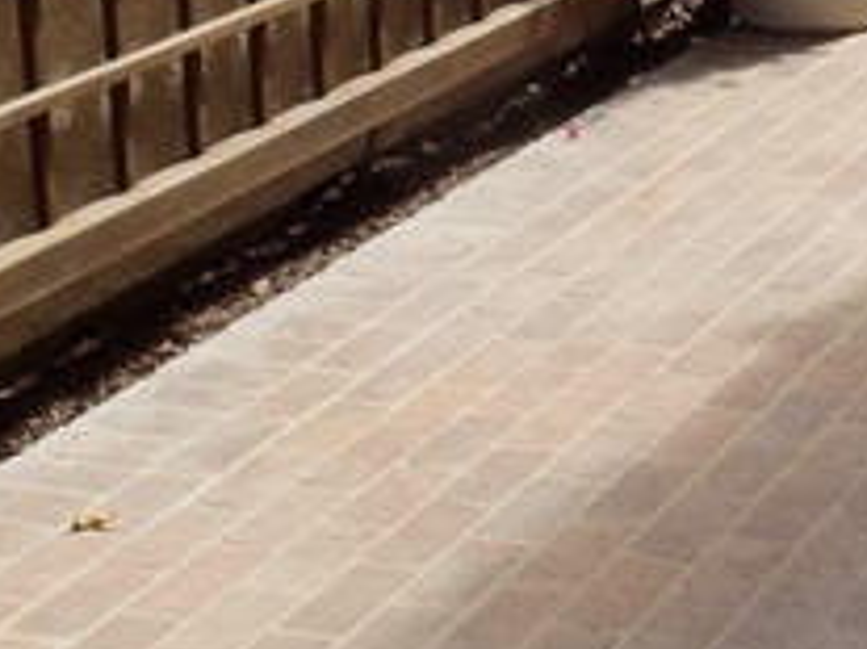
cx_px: 959
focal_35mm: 114
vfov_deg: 12.9
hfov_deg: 16.7
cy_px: 138
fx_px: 2854
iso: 80
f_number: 3.1
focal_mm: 4
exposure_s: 1/250
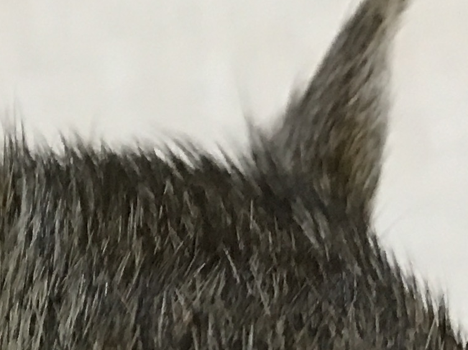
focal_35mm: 150
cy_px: 666
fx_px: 2027
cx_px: -141
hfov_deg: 12.7
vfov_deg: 9.3
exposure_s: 1/16
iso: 64
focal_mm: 3.99
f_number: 1.8
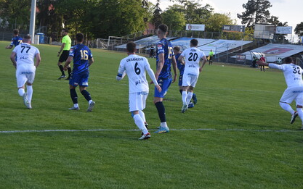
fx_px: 644
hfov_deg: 26.5
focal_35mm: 78
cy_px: 88
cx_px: 154
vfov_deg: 16.7
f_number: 4
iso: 1000
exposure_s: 1/2500
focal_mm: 50
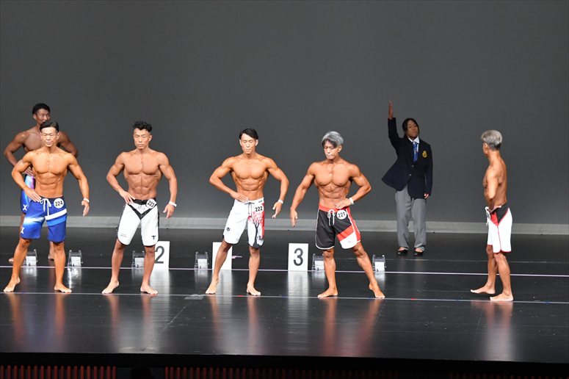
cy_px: 190
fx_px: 2749
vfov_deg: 7.9
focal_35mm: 174
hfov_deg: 11.8
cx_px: 284
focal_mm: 116
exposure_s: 1/400
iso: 5000
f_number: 5.6
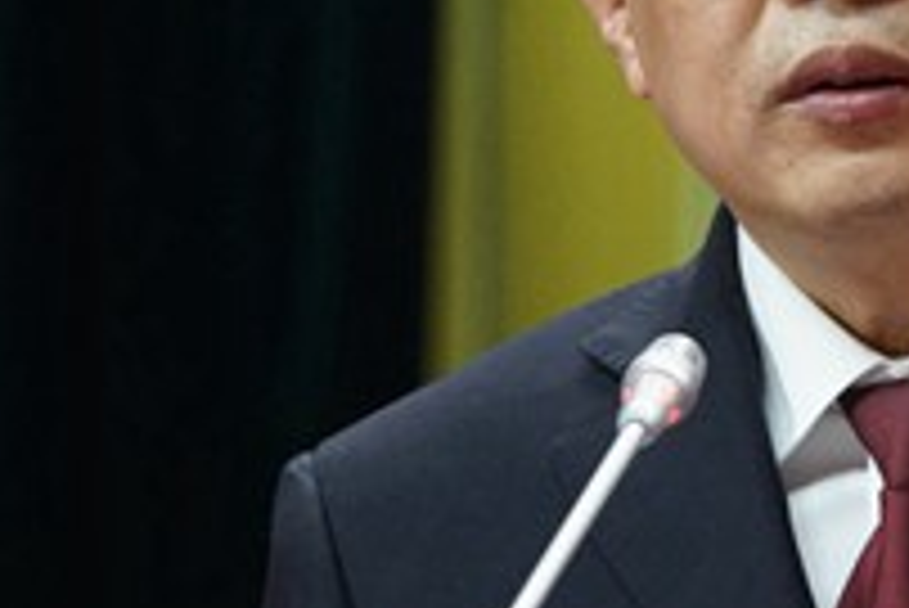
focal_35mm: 475
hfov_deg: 4.3
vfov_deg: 2.9
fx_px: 12002
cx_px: 878
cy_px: -81
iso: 6400
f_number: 8
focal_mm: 160
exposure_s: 1/160
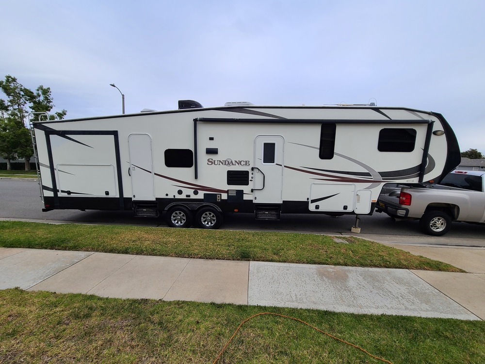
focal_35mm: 13
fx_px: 182
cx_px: 242
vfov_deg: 89.9
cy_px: 182
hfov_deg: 106.2
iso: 50
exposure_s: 1/387
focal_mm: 2.2
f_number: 2.2
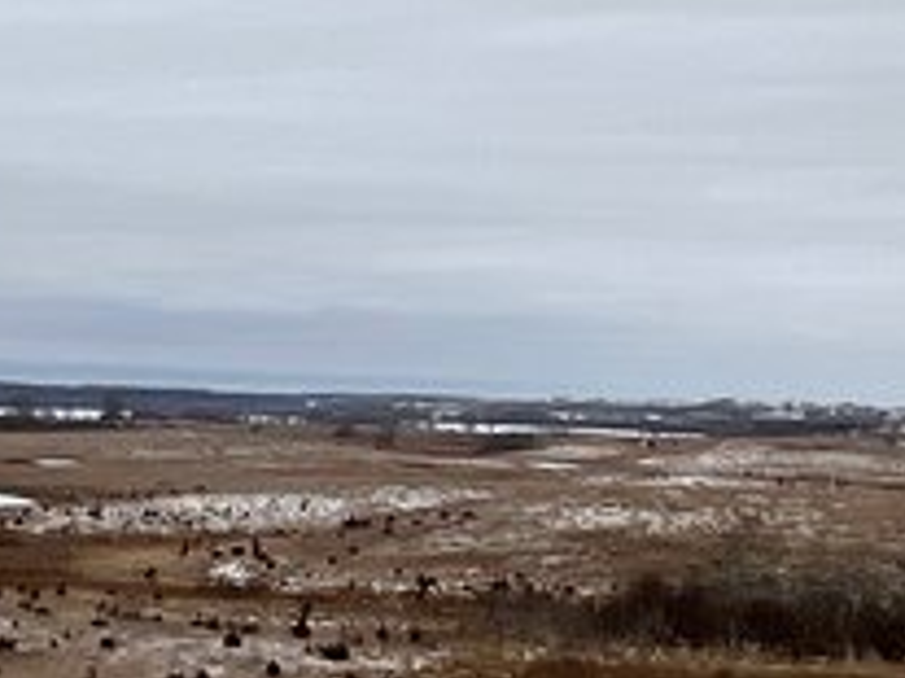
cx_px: 251
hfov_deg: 20.5
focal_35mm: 95
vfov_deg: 15.5
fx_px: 2482
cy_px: 413
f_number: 1.8
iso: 32
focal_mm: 1.57
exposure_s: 1/2016
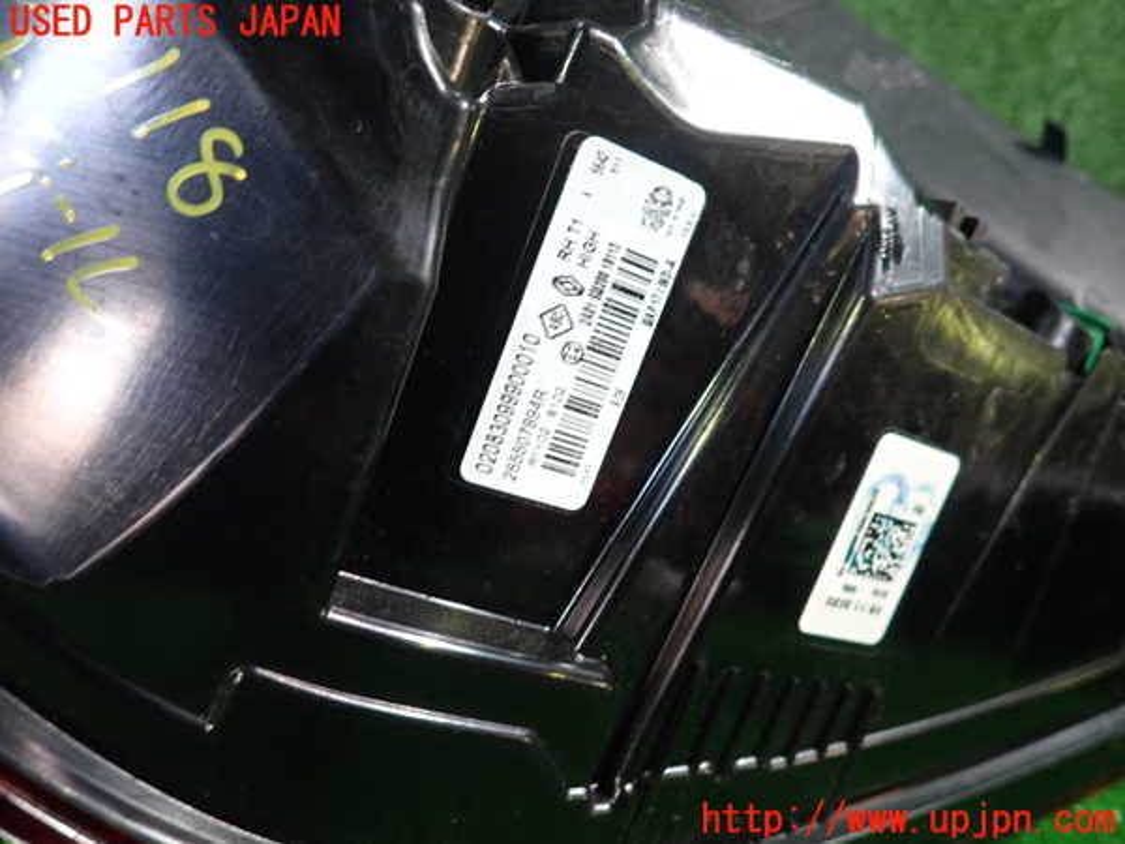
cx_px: 562
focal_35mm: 25
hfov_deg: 69.4
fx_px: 812
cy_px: 422
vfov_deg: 54.9
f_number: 2
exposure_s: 1/30
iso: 250
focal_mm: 4.5
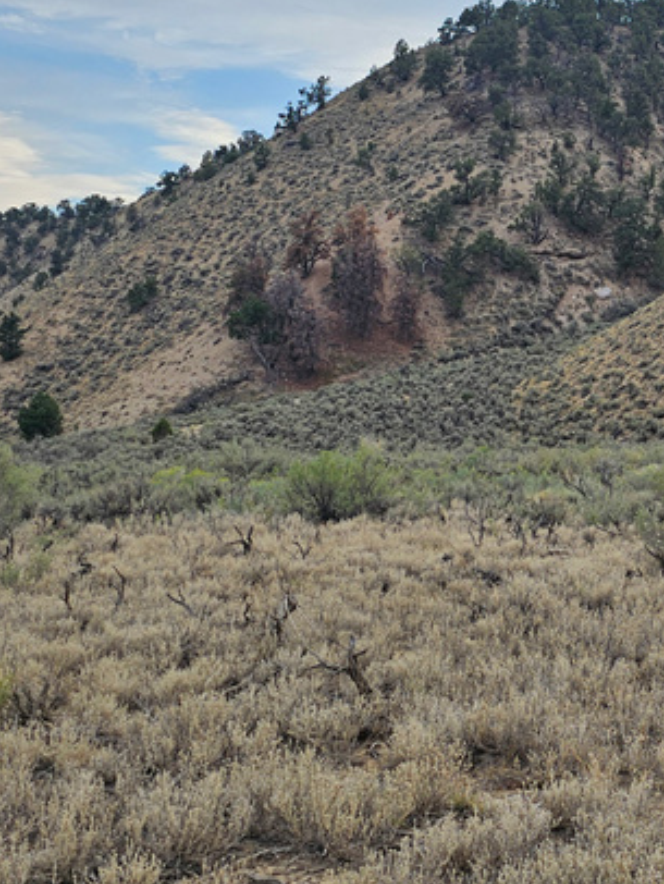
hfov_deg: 24.2
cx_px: 660
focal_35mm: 58
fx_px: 1482
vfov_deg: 33.2
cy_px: 414
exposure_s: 1/256
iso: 10
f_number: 1.7
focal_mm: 6.3
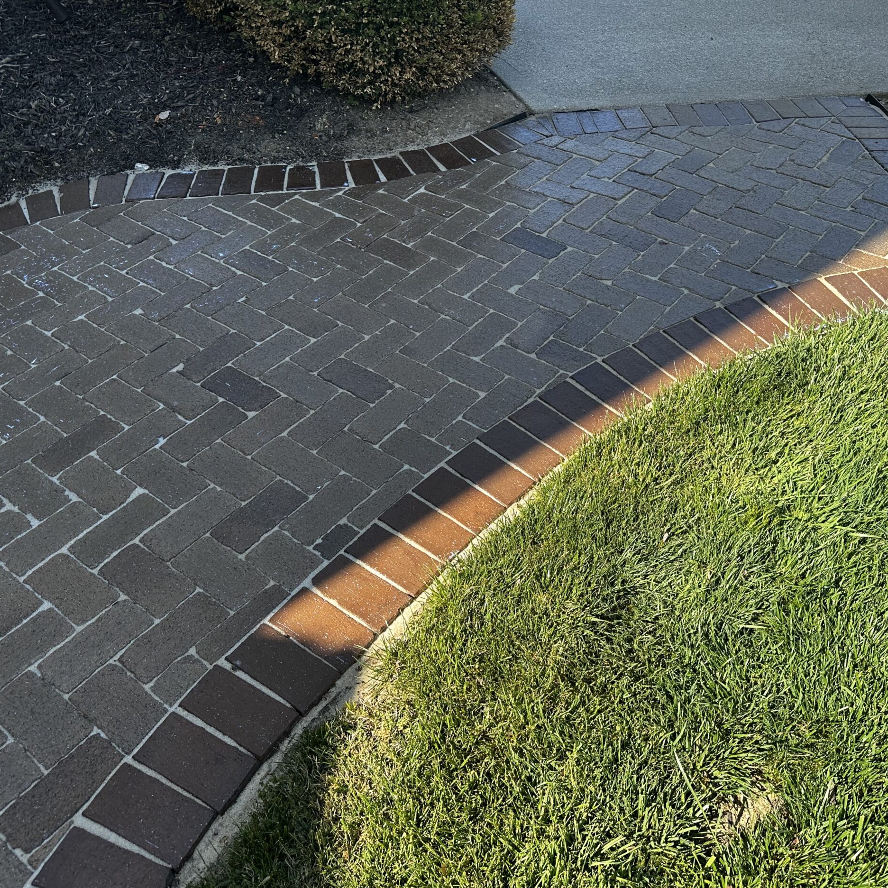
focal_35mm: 29
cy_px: 439
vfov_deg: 55.6
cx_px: 499
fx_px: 842
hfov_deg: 55.5
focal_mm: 6.86
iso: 80
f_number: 1.78
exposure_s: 1/1107
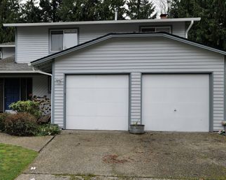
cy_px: 101
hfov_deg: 54.8
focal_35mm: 32
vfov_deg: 45.7
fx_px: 214
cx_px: 80
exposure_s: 1/160
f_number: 2.8
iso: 100
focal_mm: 22
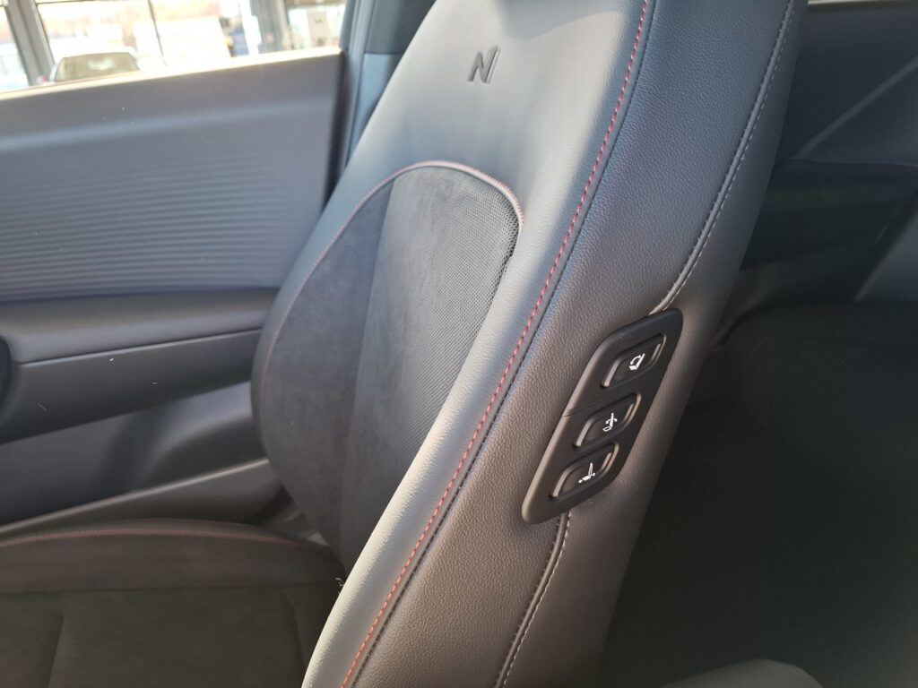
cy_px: 344
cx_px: 459
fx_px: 610
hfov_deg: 73.9
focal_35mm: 23
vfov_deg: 58.9
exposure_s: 1/33
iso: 250
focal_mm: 5.54
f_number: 1.8
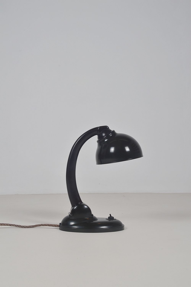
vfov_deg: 41.1
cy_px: 144
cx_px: 96
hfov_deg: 28.0
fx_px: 383
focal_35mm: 48
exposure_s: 1/100
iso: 100
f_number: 22
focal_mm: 32
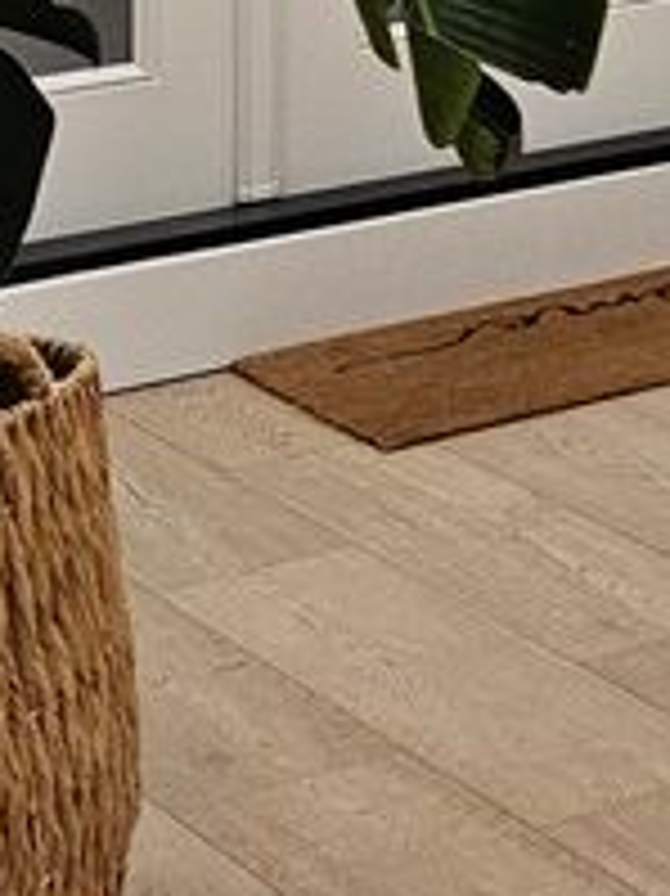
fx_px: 4030
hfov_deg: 7.0
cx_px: 2738
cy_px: -867
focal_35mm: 156
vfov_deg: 11.5
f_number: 1.7
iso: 250
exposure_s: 1/120
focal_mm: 6.3
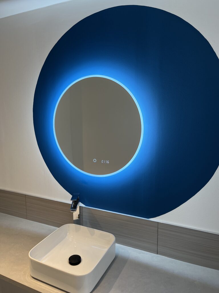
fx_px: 219
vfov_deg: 67.3
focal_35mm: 26
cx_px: 110
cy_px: 146
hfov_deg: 53.1
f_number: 1.6
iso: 80
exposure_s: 1/100
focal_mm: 5.1
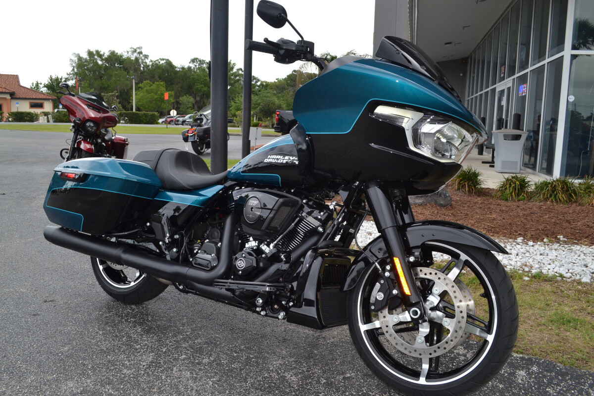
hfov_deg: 61.9
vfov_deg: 43.6
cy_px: 198
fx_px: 495
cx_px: 297
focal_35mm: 30
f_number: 7.1
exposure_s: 1/200
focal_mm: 20
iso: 100
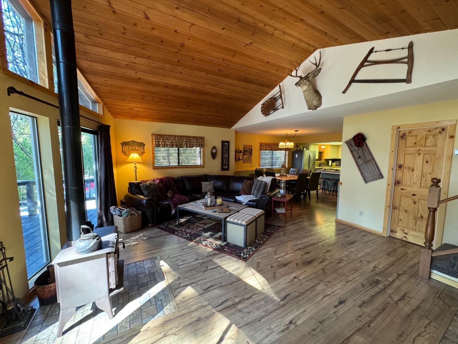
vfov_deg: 85.7
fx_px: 185
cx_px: 229
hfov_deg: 102.1
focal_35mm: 14
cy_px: 172
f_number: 2.2
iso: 320
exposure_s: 1/60
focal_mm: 2.22
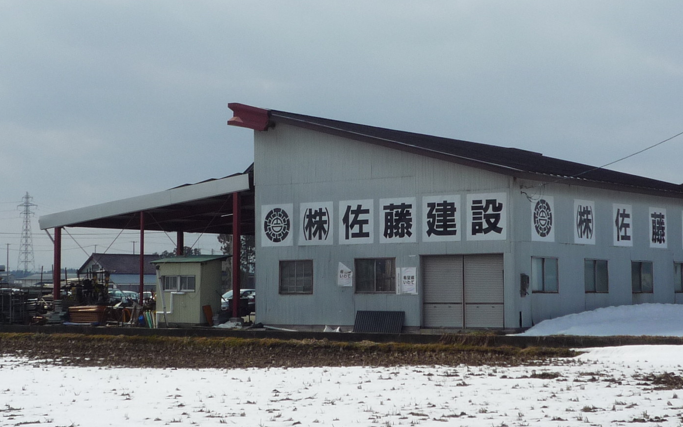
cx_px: 340
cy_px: 178
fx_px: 1471
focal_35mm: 79
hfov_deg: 26.1
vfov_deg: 16.5
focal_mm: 7.3
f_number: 5.6
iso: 100
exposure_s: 1/800
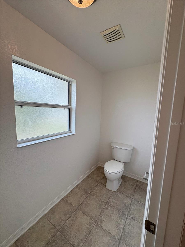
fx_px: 100
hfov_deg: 85.7
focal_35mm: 14
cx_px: 92
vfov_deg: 102.1
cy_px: 124
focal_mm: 2.22
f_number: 2.2
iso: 40
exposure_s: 1/120
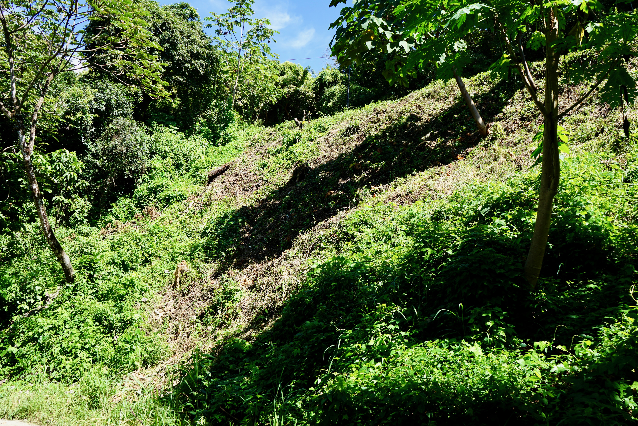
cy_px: 213
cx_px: 319
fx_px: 496
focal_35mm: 28
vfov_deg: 46.4
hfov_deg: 65.5
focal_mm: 28
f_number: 9
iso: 100
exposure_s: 1/100
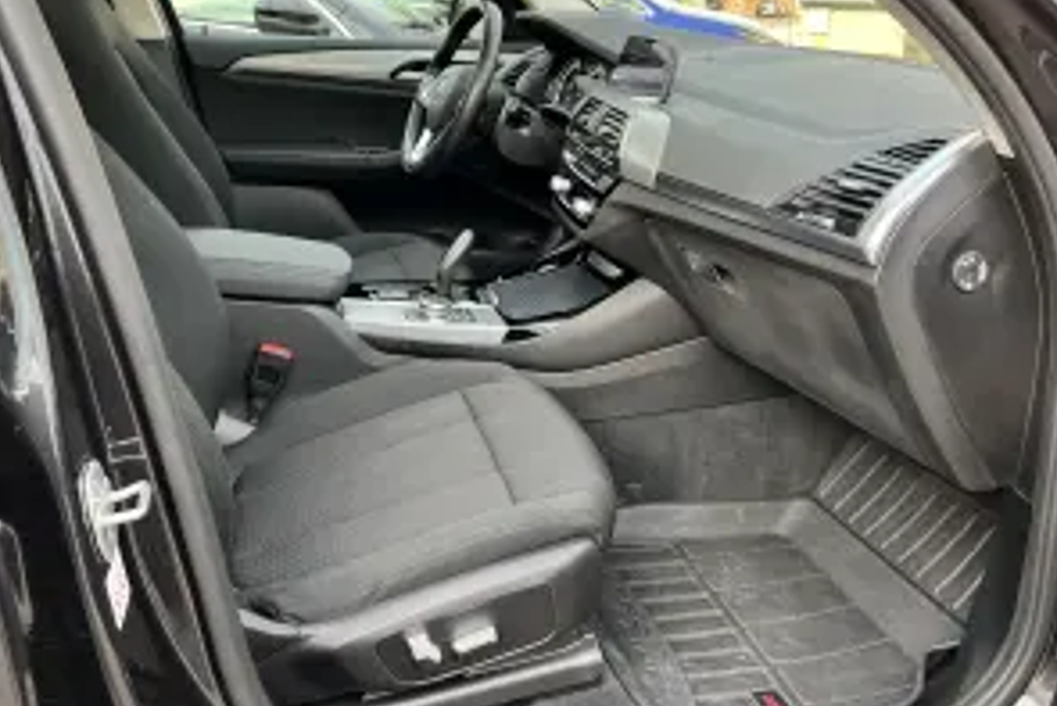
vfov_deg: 39.7
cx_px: 530
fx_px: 969
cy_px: 262
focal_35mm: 33
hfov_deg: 57.2
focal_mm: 5.7
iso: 50
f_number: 1.5
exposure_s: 1/121
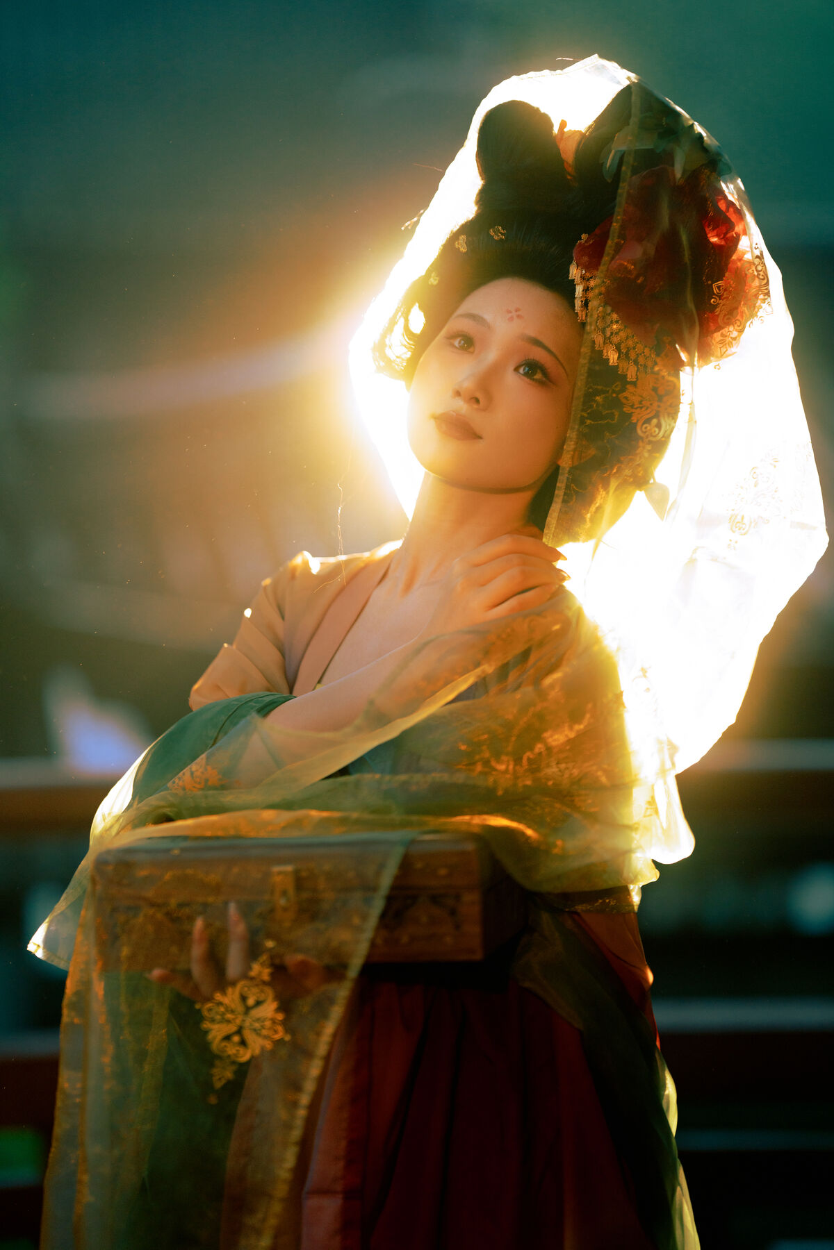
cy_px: 625
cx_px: 417
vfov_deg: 23.9
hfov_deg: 16.1
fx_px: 2954
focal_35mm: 85
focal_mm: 85
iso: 640
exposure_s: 1/320
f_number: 1.4
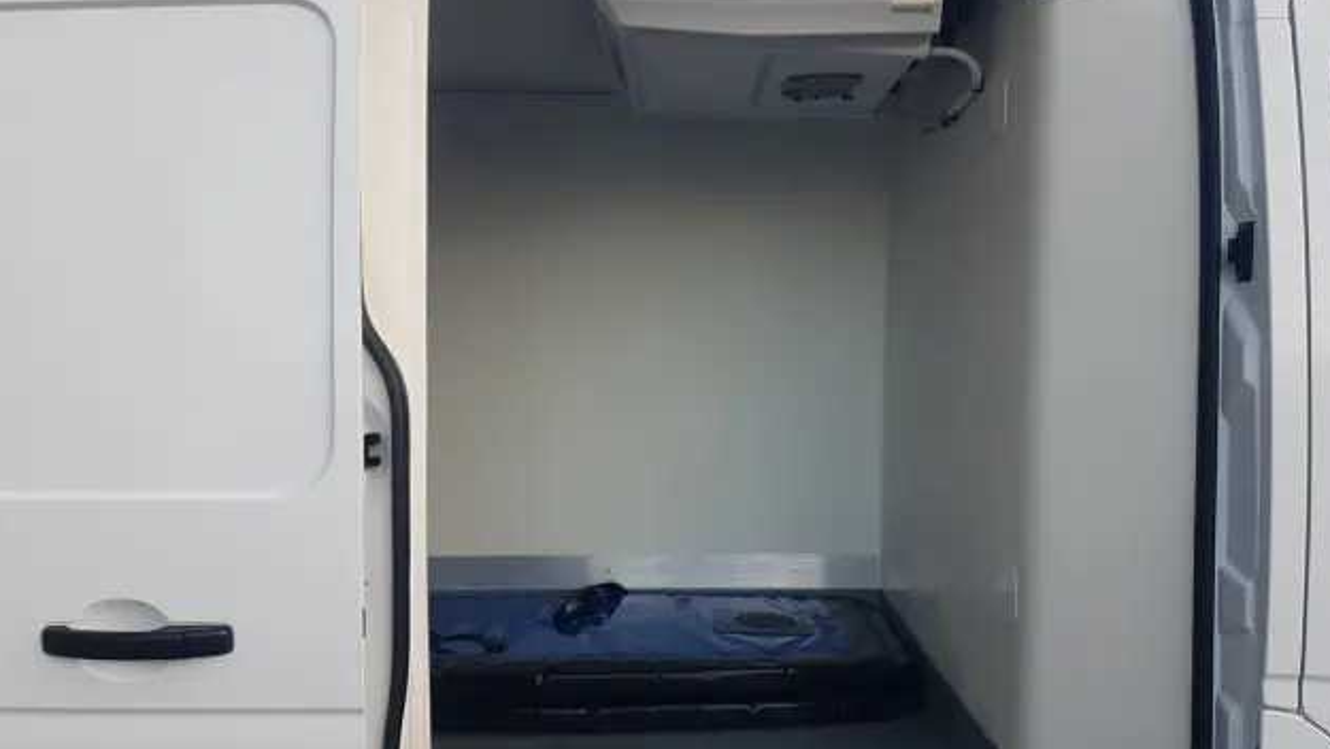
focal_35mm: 29
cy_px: 396
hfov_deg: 66.0
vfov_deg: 40.2
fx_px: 1023
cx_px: 679
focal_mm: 4.2
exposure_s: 1/198
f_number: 1.7
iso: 40
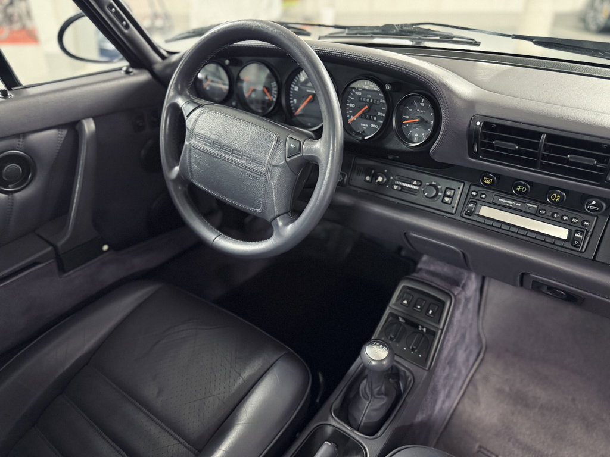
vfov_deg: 56.8
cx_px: 305
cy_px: 228
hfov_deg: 71.6
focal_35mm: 24
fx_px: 423
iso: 800
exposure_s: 1/25
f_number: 1.78
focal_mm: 6.76
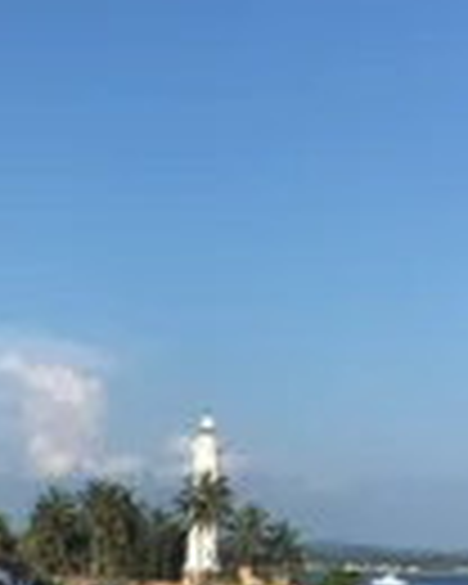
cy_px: 724
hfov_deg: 17.4
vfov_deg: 20.4
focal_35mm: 87
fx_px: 1506
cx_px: 63
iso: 25
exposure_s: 1/2262
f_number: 2.2
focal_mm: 4.15
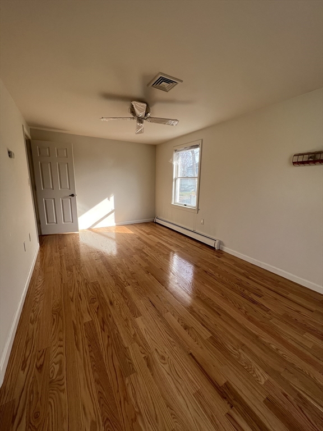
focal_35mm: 13
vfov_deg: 106.2
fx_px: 162
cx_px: 162
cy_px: 216
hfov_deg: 89.9
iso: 32
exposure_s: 1/179
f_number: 1.8
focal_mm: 1.57
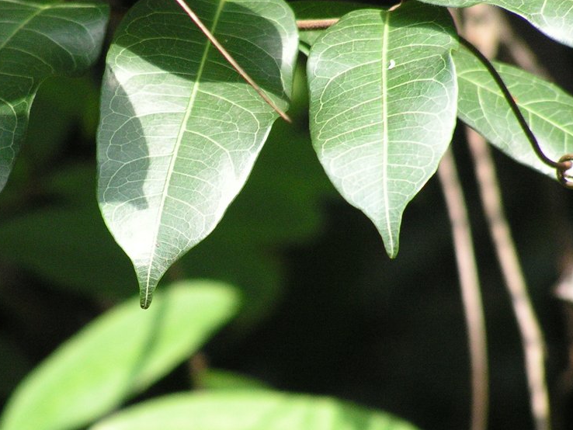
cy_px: 144
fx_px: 8726
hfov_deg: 3.8
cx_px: 189
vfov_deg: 2.8
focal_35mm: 527
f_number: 3.7
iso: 200
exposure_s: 1/400
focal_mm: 63
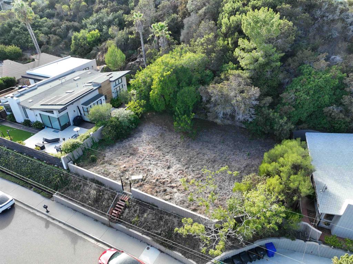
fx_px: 245
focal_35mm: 24
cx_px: 176
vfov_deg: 56.8
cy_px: 132
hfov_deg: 71.6
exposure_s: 1/320
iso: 120
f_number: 2.8
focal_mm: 12.29
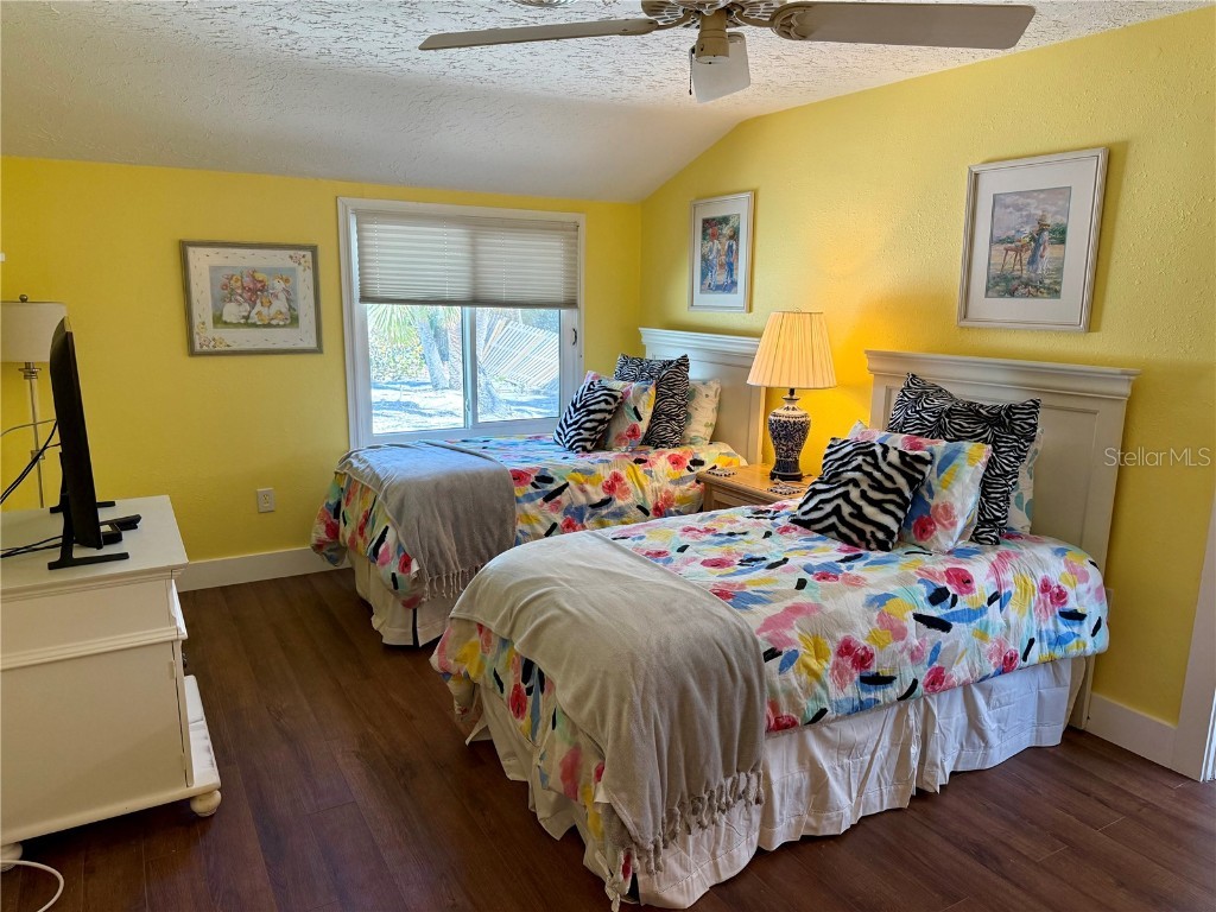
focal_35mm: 24
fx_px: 843
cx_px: 608
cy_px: 456
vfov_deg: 56.8
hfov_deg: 71.6
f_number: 1.78
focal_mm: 6.76
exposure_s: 1/199
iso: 200
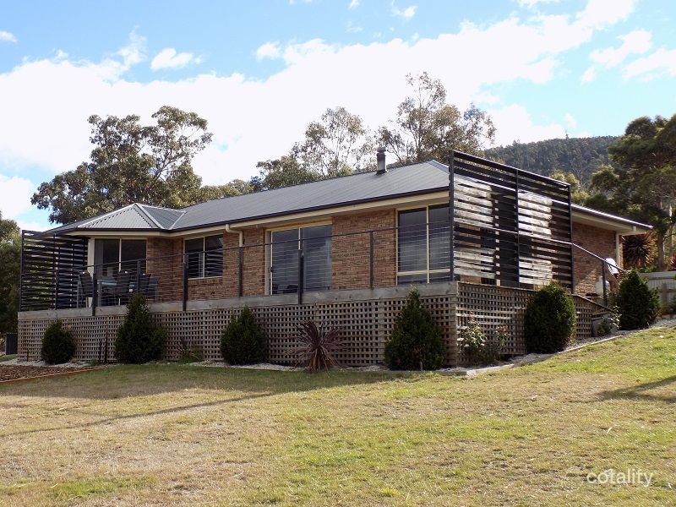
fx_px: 898
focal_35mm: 46
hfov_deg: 41.2
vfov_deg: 31.5
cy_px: 254
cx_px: 338
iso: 80
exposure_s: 1/400
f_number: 3.7
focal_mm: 8.1
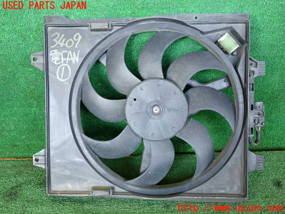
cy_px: 107
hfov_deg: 56.8
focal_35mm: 32
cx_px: 142
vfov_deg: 44.2
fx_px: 263
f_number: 2.4
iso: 640
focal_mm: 5.79
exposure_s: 1/125
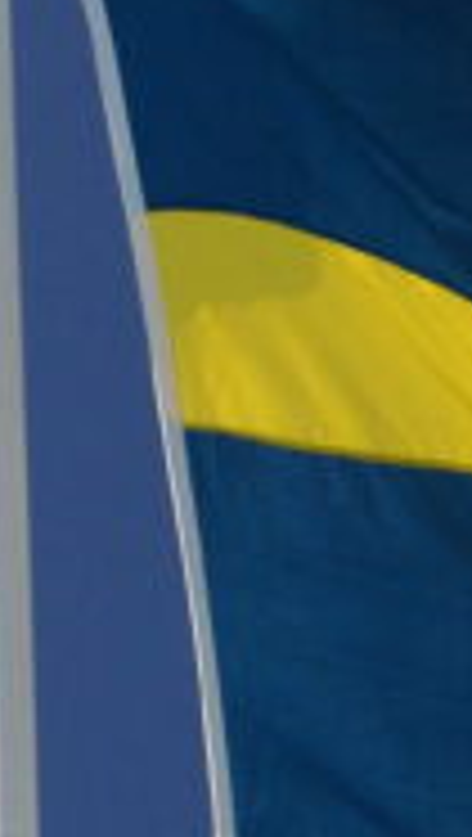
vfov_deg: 4.7
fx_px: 10096
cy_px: 378
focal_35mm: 455
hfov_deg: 2.7
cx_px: 904
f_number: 8
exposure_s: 1/250
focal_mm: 70
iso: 400
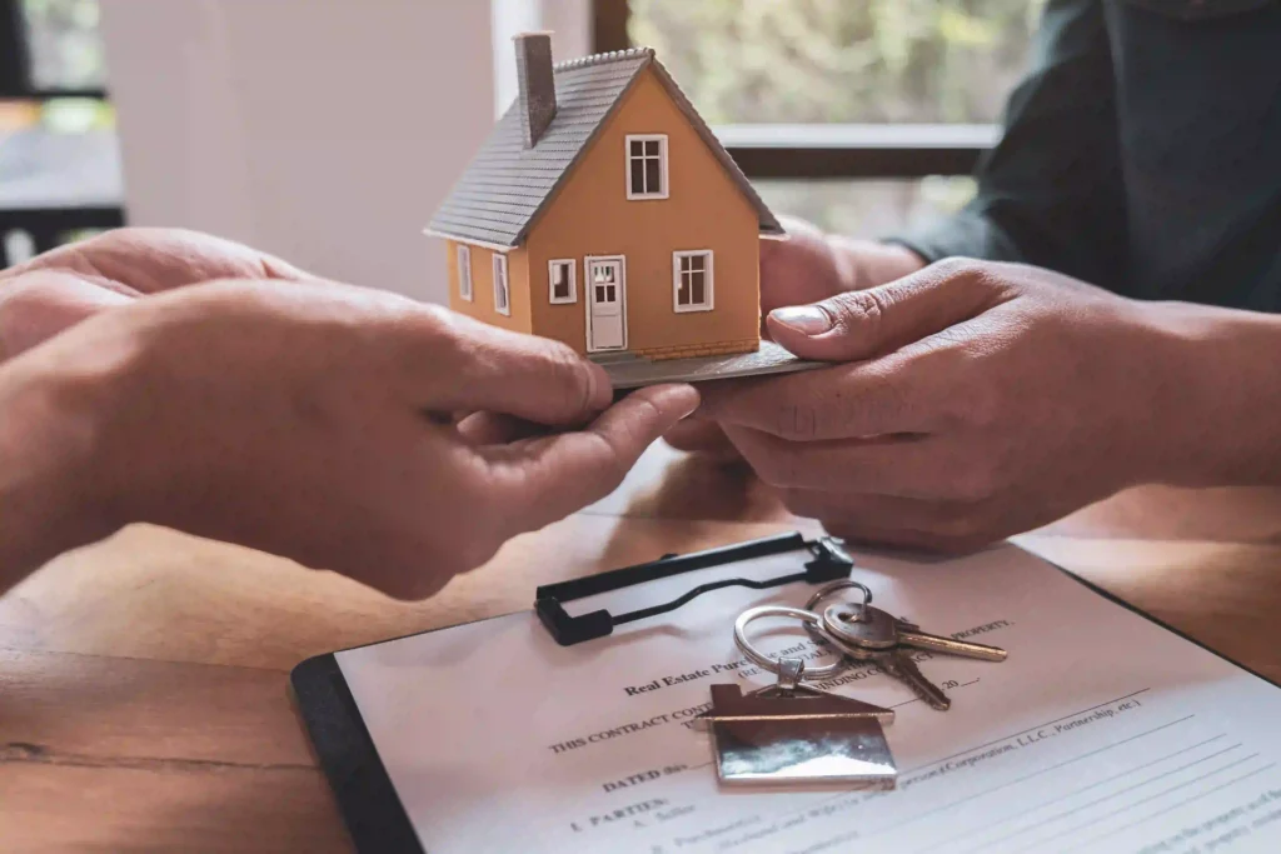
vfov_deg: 41.1
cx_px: 640
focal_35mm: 32
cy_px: 427
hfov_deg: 58.7
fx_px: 1139
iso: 640
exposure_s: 1/60
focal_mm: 21.4
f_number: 3.2
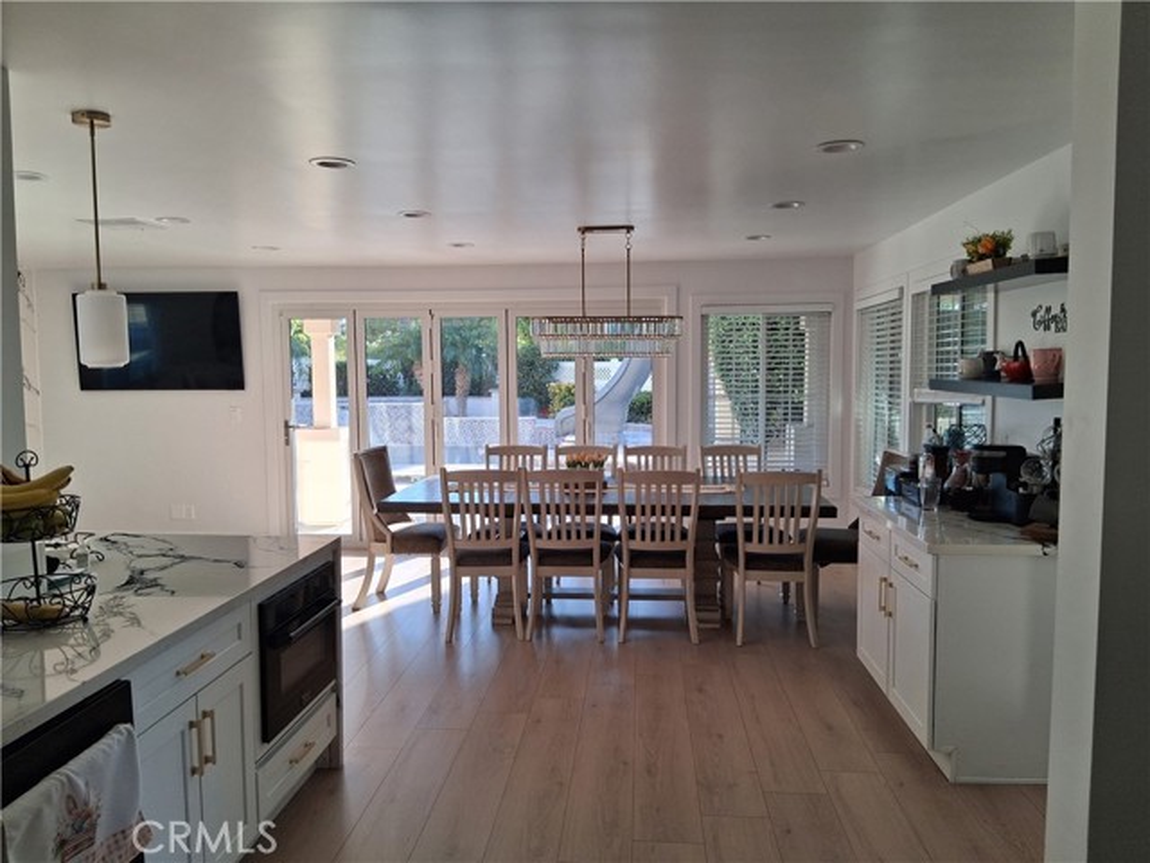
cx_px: 575
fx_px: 864
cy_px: 432
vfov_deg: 53.1
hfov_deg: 67.3
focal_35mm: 26
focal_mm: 3.98
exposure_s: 1/100
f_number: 1.8
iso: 40
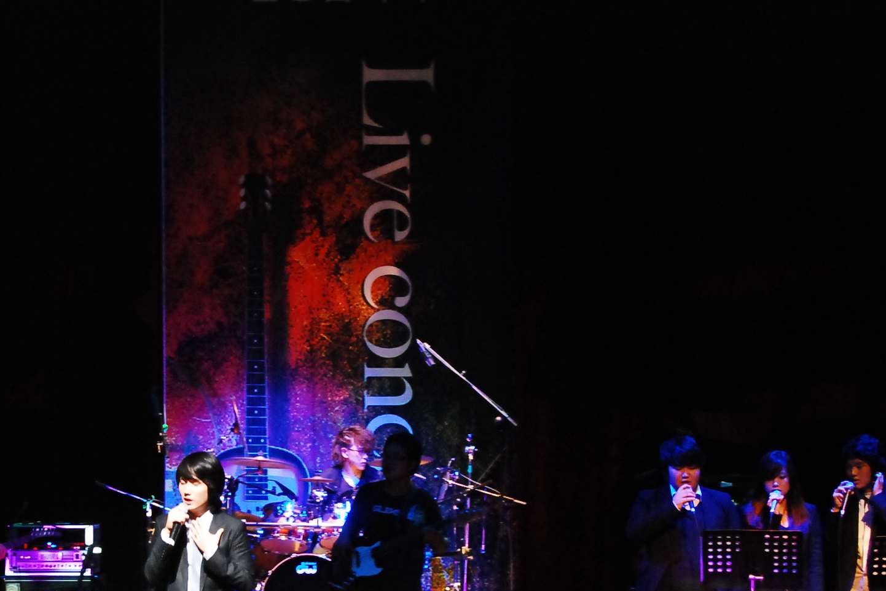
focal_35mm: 157
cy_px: 490
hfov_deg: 13.1
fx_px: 3863
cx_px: 256
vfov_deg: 8.7
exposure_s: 1/25
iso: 1600
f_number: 5.6
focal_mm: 52
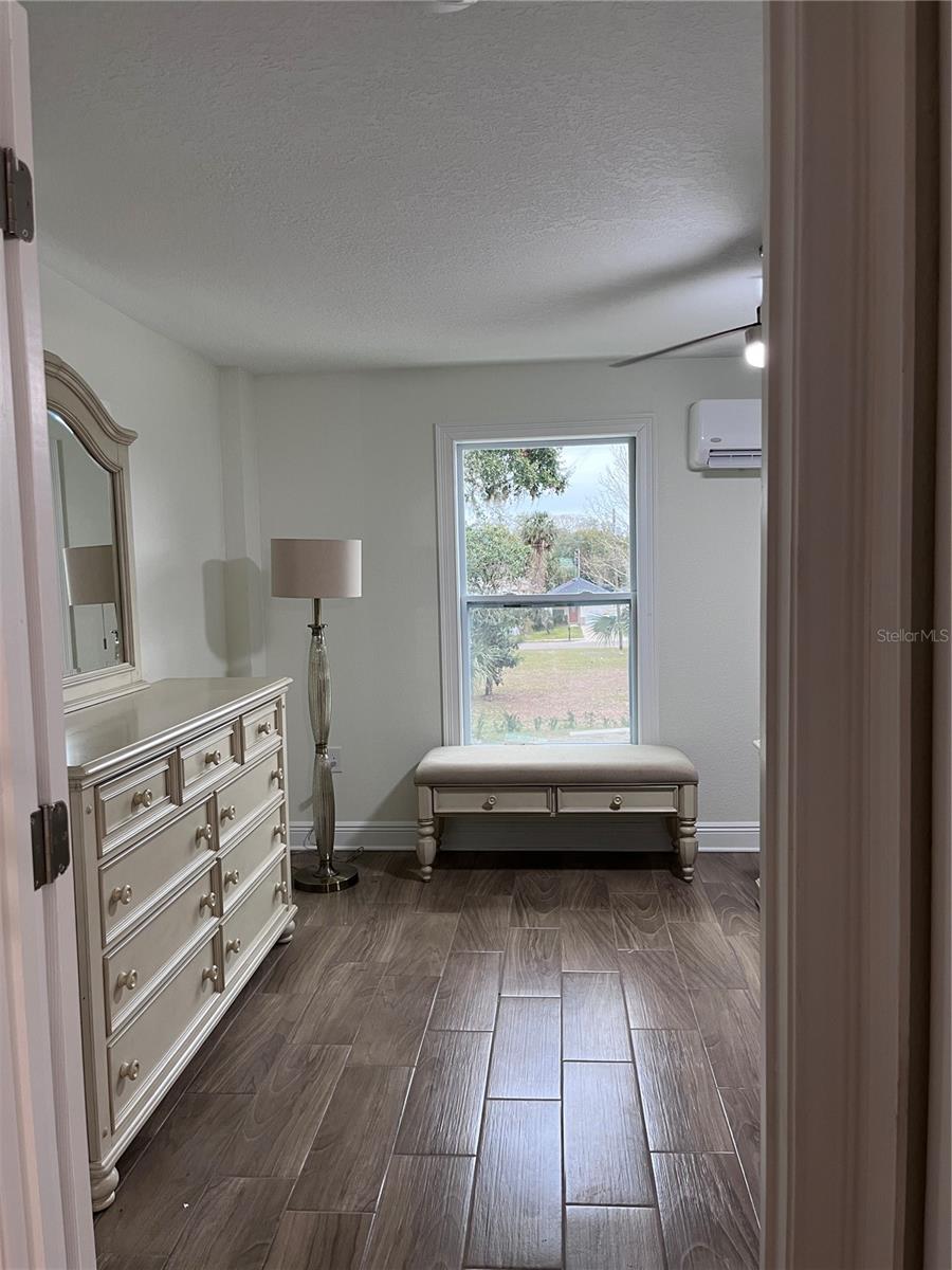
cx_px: 476
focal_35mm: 26
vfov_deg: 67.3
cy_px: 635
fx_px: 953
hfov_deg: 53.1
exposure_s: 1/60
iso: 125
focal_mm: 5.1
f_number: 1.6
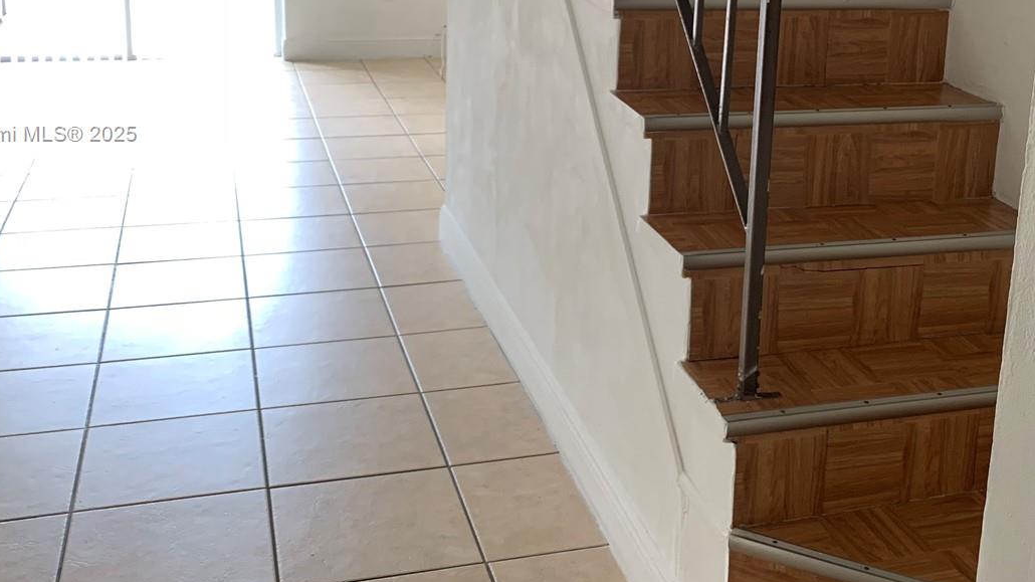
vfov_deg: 26.7
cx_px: 618
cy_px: 135
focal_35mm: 44
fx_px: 1207
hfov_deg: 46.2
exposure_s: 1/60
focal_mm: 4.25
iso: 160
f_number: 1.8
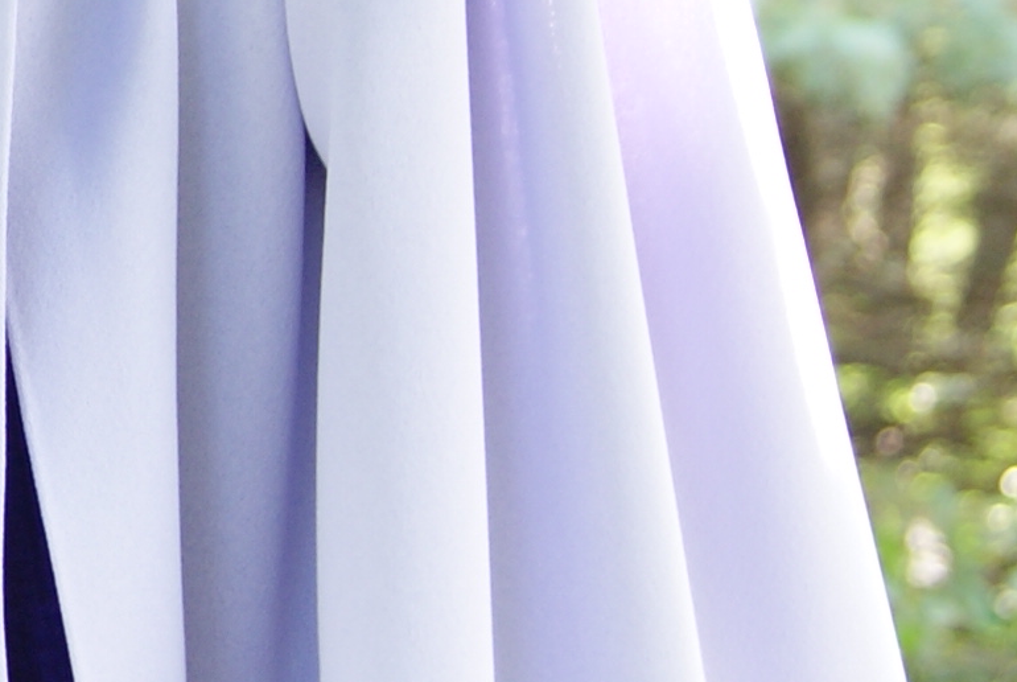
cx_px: -412
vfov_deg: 7.0
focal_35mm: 196
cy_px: -59
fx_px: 5545
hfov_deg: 10.2
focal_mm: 26
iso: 200
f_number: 4.5
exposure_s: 1/50
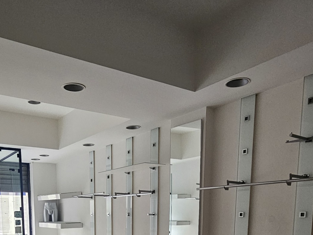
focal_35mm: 32
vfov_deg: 37.2
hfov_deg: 55.6
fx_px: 289
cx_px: 104
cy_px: 257
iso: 160
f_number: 2.2
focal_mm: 2.2
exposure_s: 1/50
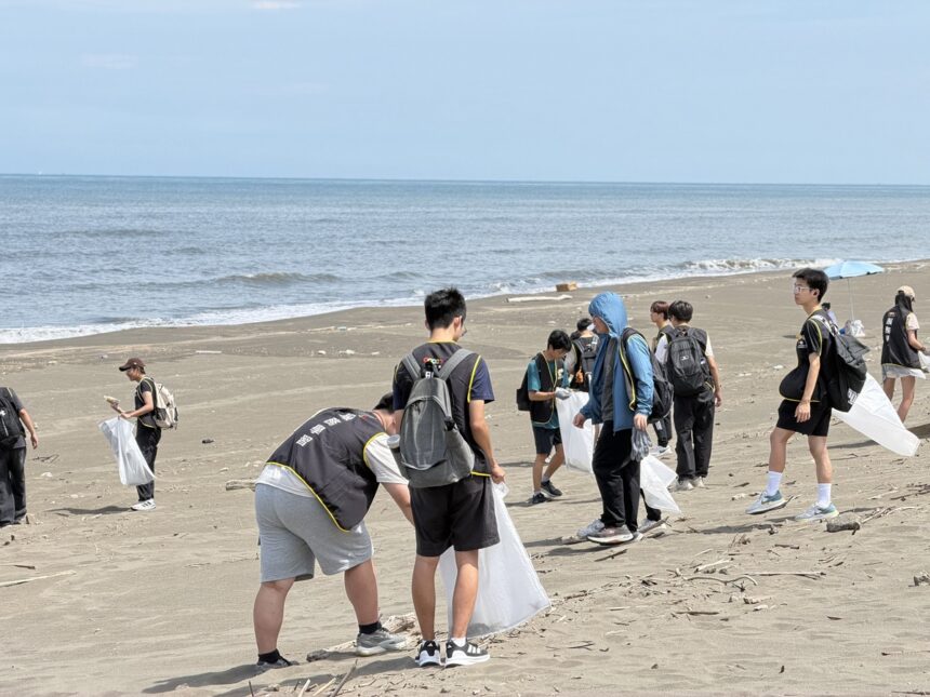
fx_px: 2687
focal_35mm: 100
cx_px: 465
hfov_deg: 19.6
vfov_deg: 14.8
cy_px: 348
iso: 32
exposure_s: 1/631
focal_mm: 16.89
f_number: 2.8
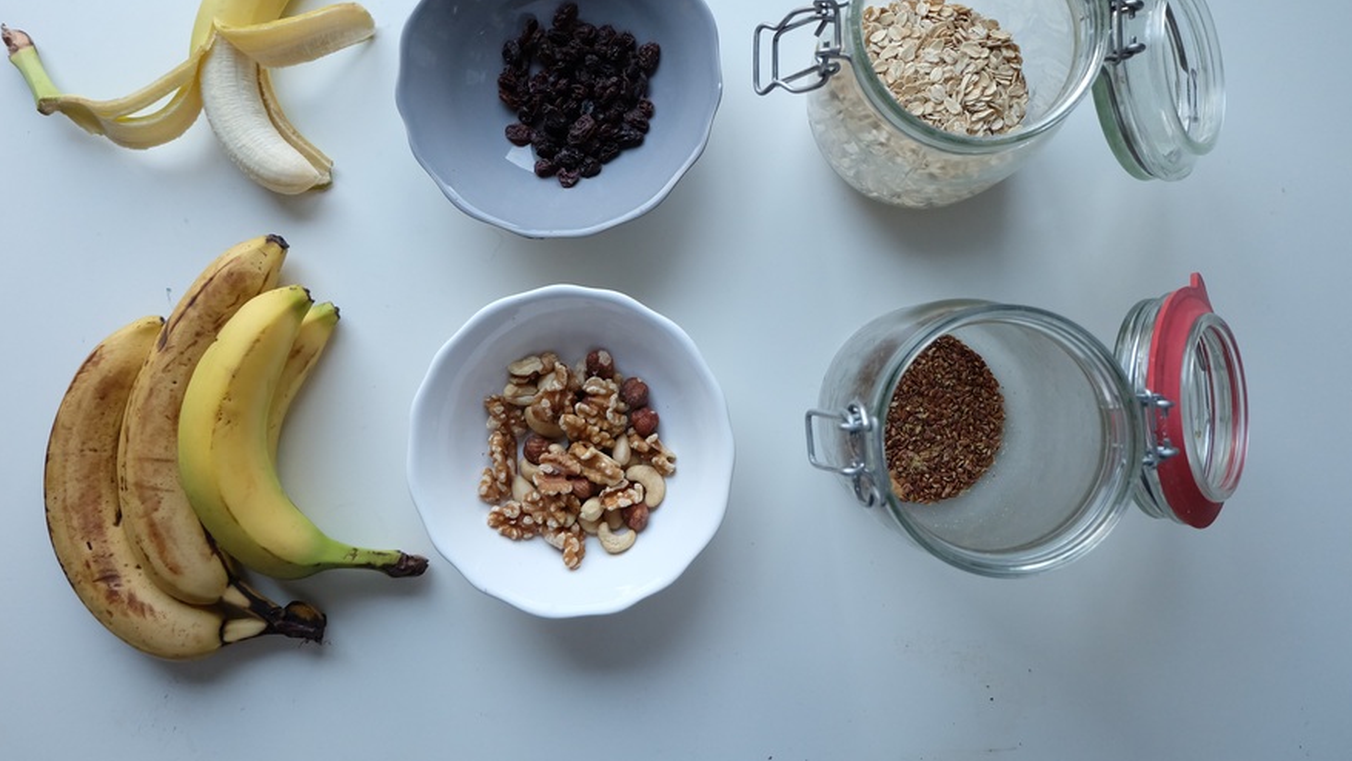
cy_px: 314
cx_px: 693
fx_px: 932
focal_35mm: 26
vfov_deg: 44.2
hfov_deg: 71.9
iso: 1600
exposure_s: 1/80
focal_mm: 16
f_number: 4
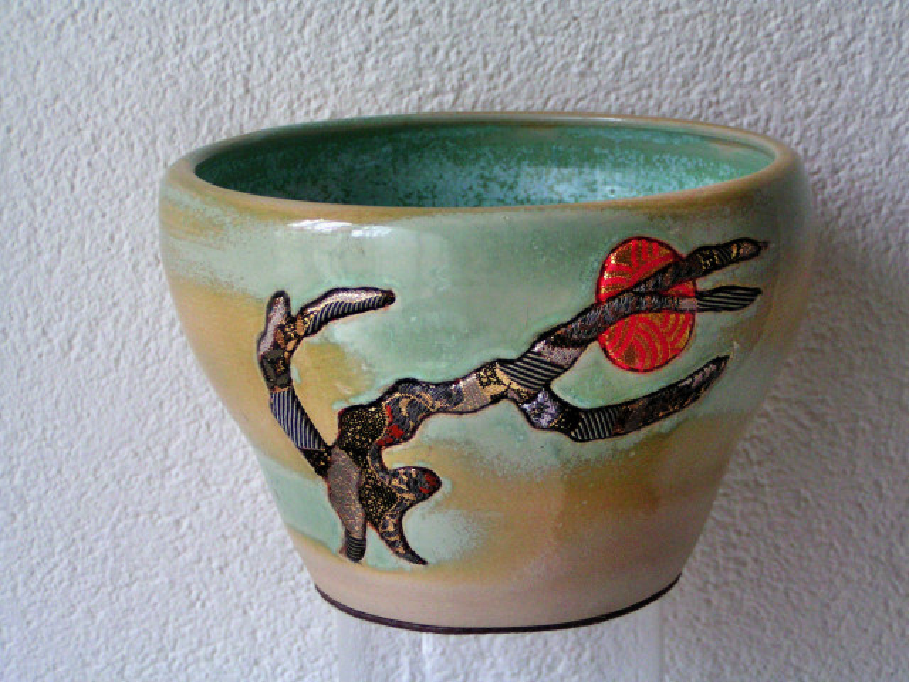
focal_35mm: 82
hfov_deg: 23.8
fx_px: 2153
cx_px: 454
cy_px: 341
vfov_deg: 18.0
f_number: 3.2
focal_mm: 12.6
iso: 200
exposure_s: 1/40
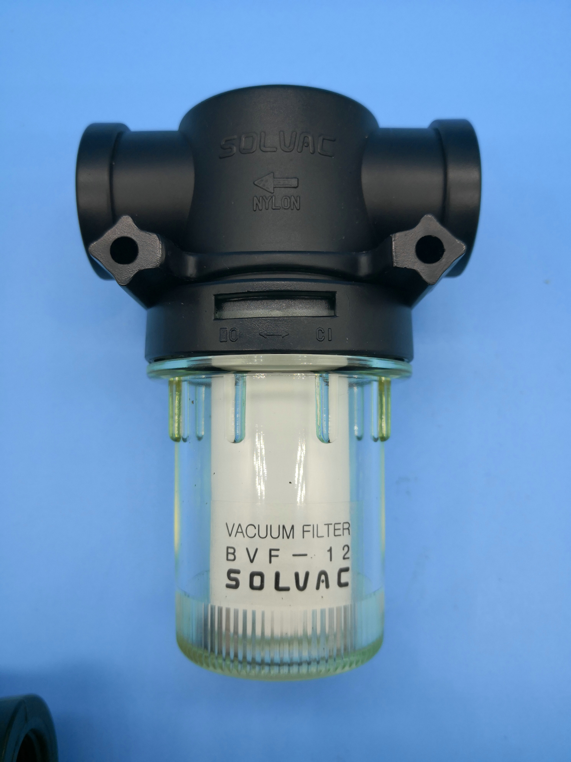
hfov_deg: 51.4
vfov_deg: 65.3
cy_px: 381
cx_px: 286
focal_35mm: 27
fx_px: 594
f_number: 1.6
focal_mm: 3.95
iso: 50
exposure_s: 1/589
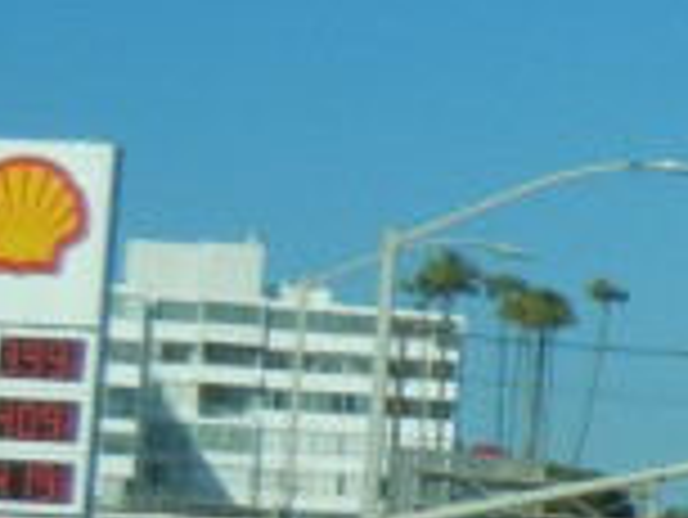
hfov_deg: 8.5
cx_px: 1925
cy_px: 387
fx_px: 3998
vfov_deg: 7.4
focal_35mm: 201
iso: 160
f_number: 7
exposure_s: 1/577
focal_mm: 5.4
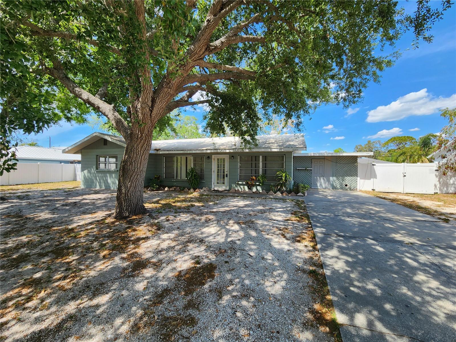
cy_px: 171
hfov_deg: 106.2
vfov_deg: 89.9
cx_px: 228
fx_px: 171
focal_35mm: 13
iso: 50
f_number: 2.2
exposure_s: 1/794
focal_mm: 2.2
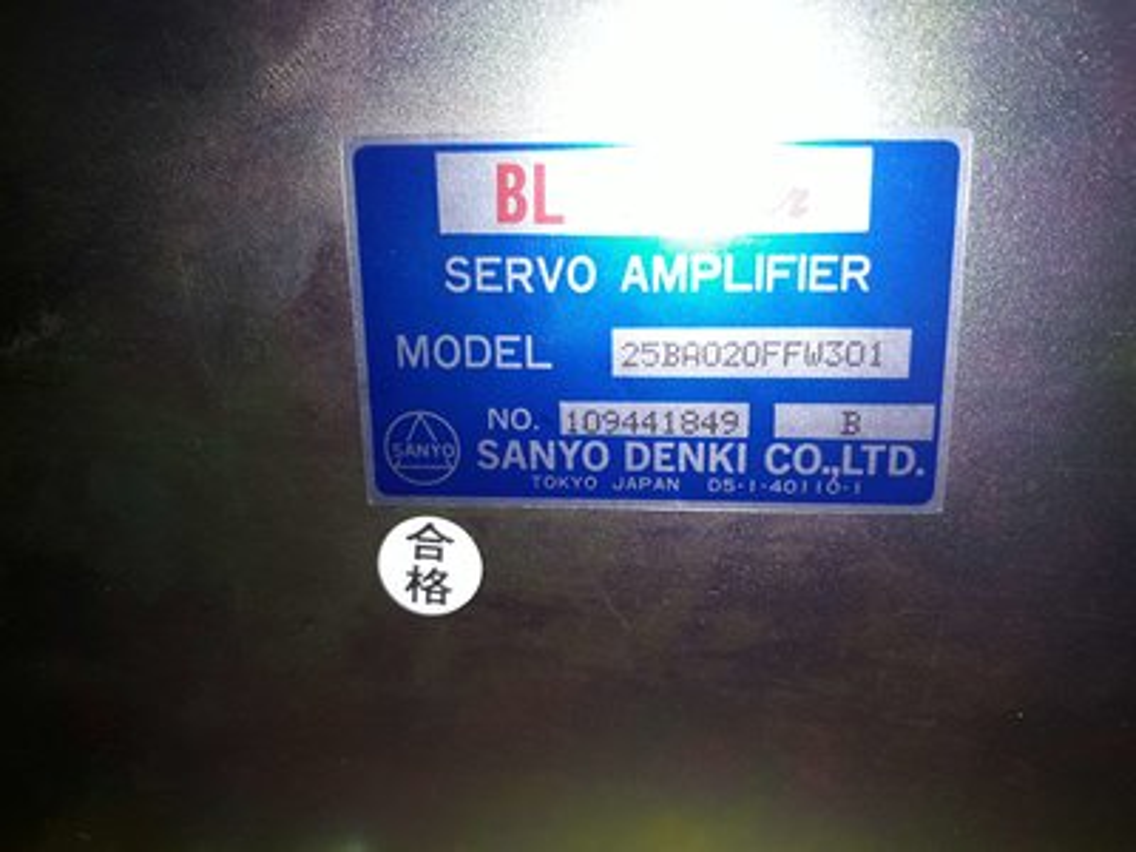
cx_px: 568
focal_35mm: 27
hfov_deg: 65.3
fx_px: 886
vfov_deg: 51.4
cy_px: 426
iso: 40
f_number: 1.7
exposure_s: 1/275
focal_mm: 3.71
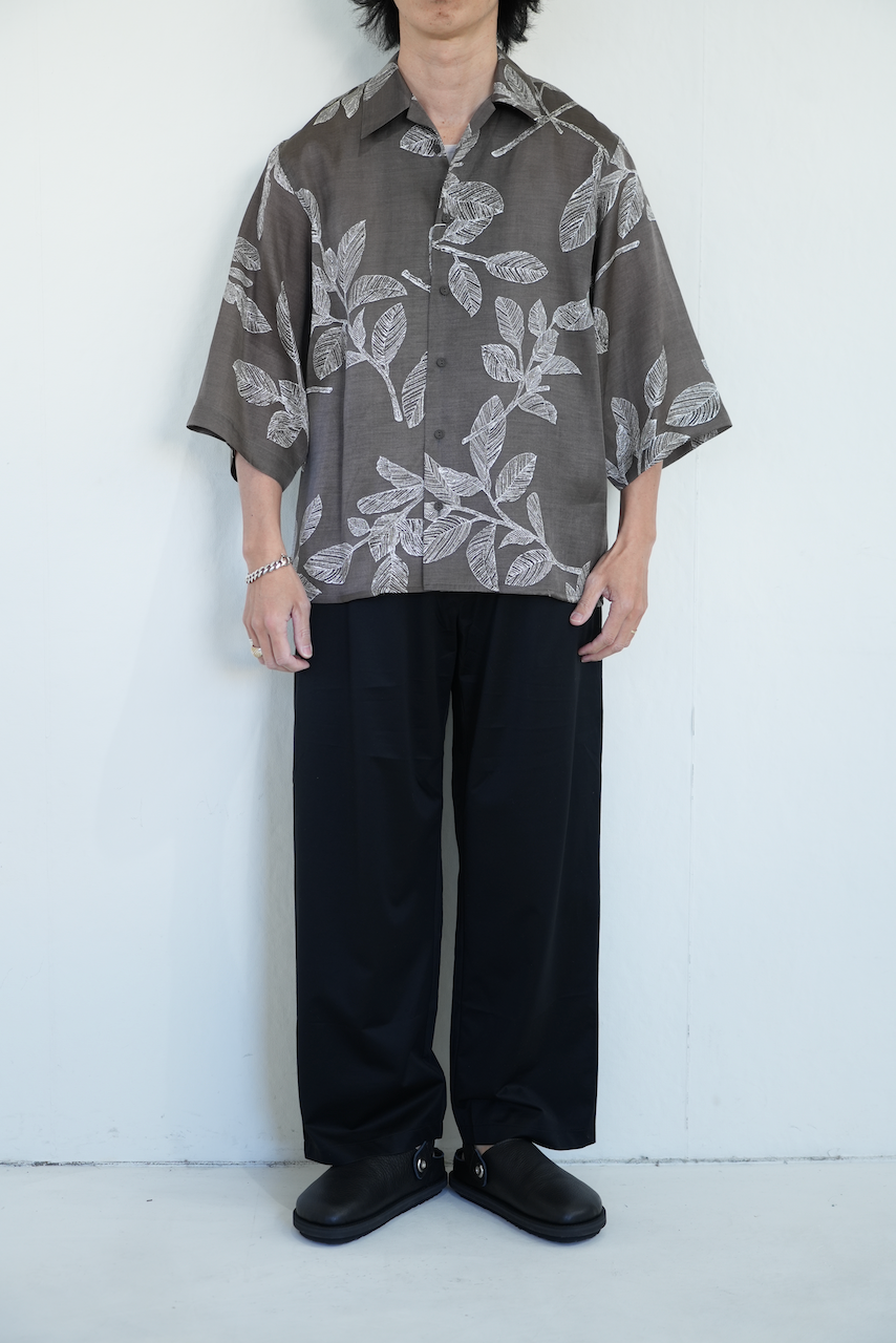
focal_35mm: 54
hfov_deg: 25.1
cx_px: 448
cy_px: 672
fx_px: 2015
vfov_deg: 36.9
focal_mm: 54
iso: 500
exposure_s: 1/60
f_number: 4
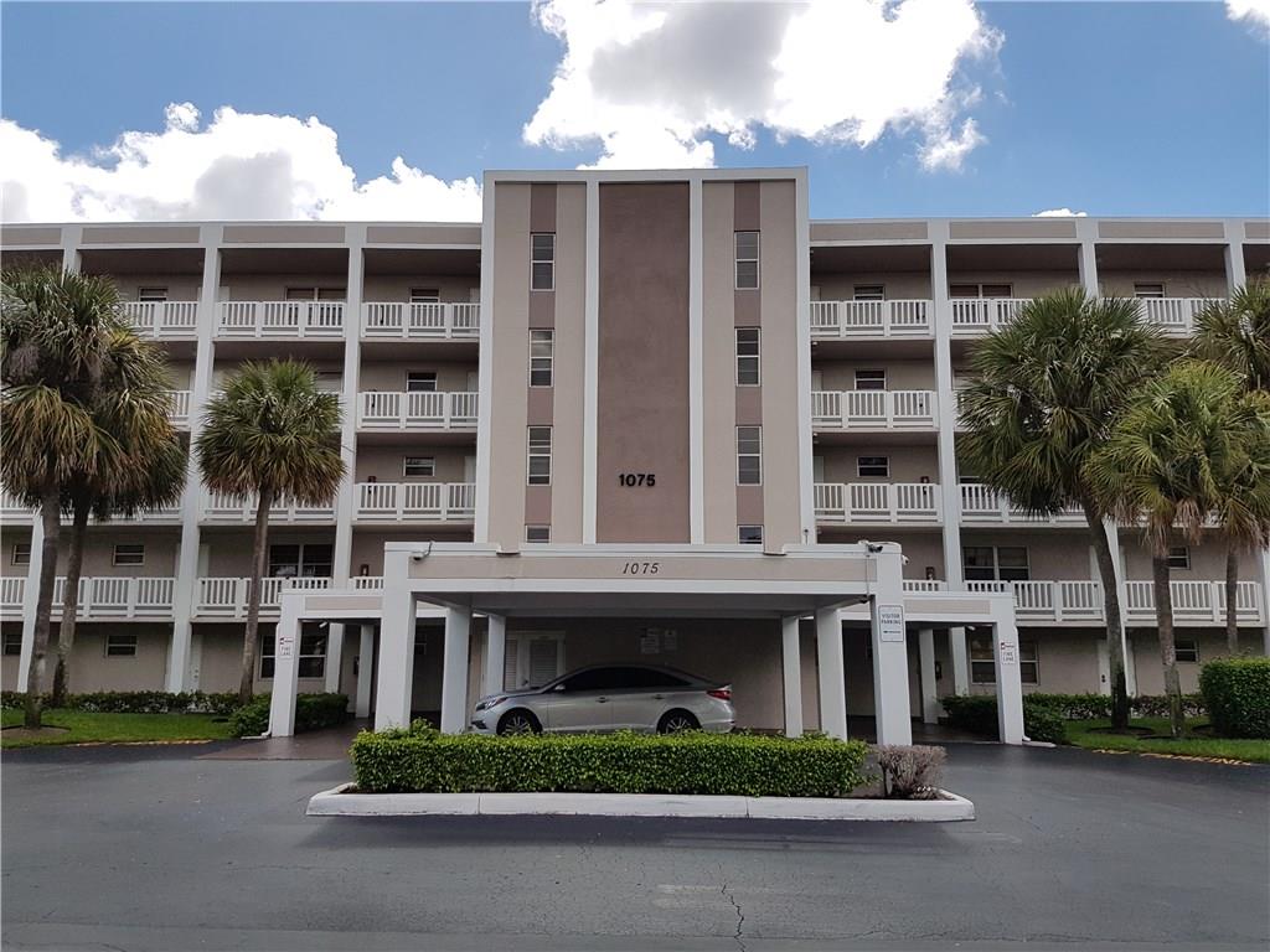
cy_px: 476
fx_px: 954
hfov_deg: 67.3
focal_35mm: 26
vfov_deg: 53.1
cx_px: 635
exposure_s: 1/2672
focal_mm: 4.2
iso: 40
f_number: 1.7
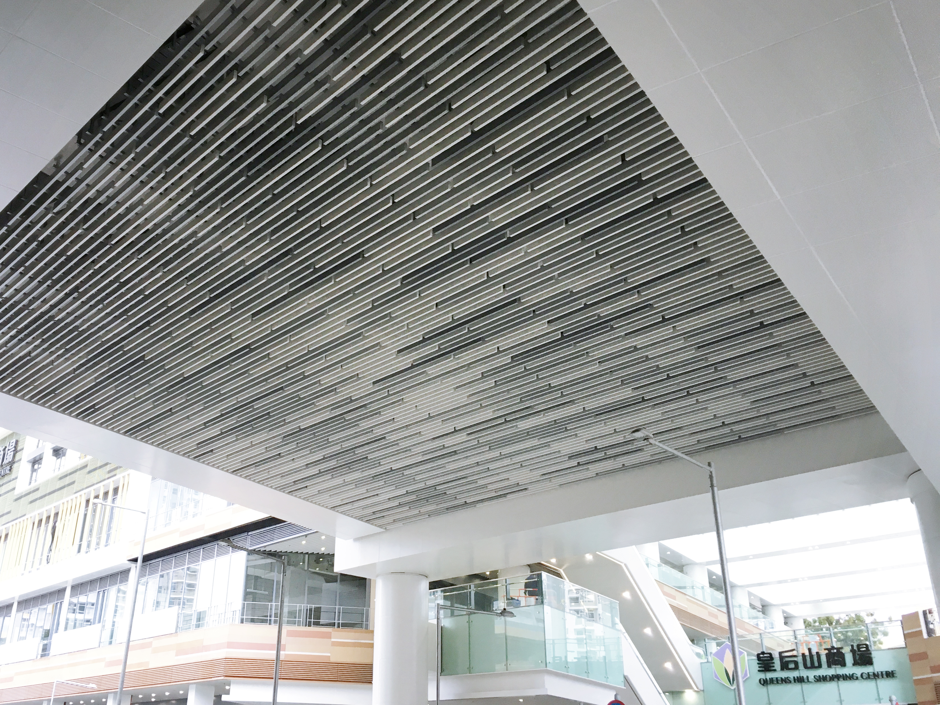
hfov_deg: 61.7
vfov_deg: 48.2
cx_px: 470
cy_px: 352
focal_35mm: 29
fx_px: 787
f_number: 2.2
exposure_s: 1/33
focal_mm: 4.15
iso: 32
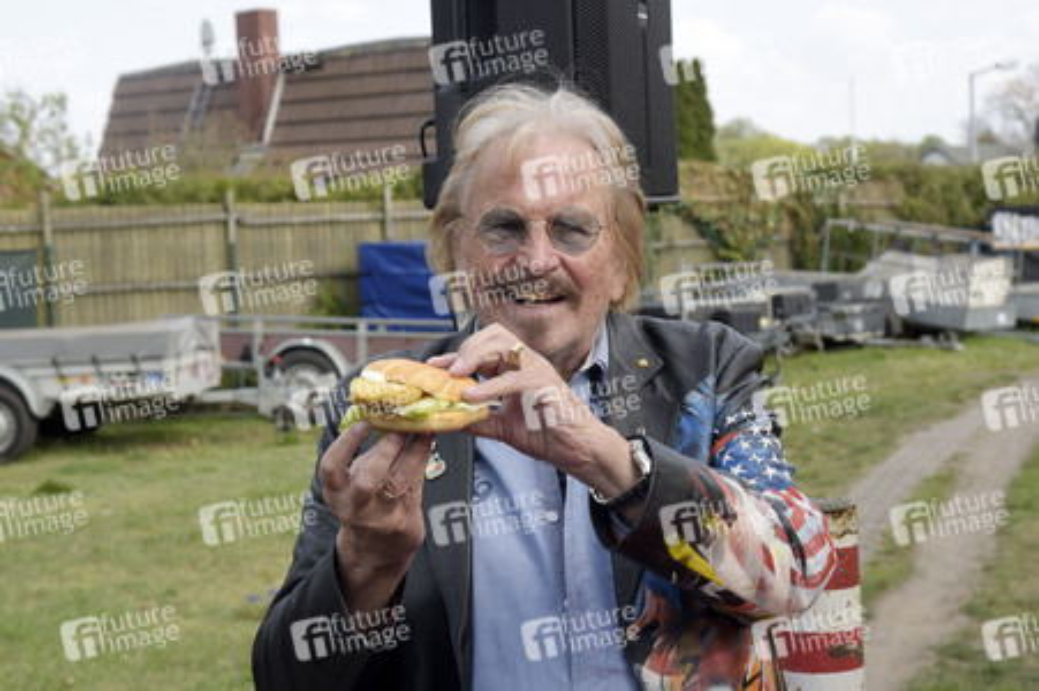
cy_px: 346
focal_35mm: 58
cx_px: 520
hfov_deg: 34.5
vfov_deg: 23.3
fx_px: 1673
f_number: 7.1
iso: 500
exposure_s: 1/500
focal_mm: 58
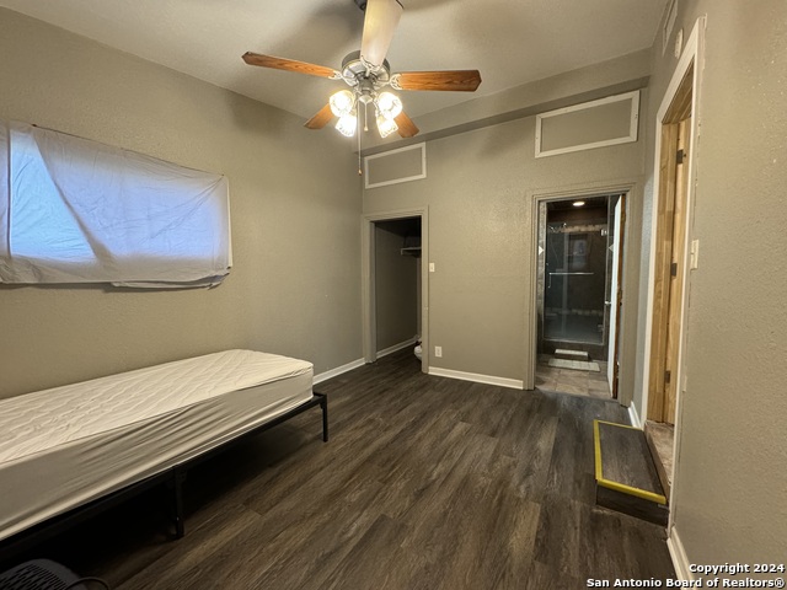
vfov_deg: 85.7
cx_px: 394
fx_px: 318
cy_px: 295
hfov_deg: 102.1
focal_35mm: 14
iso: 400
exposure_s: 1/60
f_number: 2.2
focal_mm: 2.22
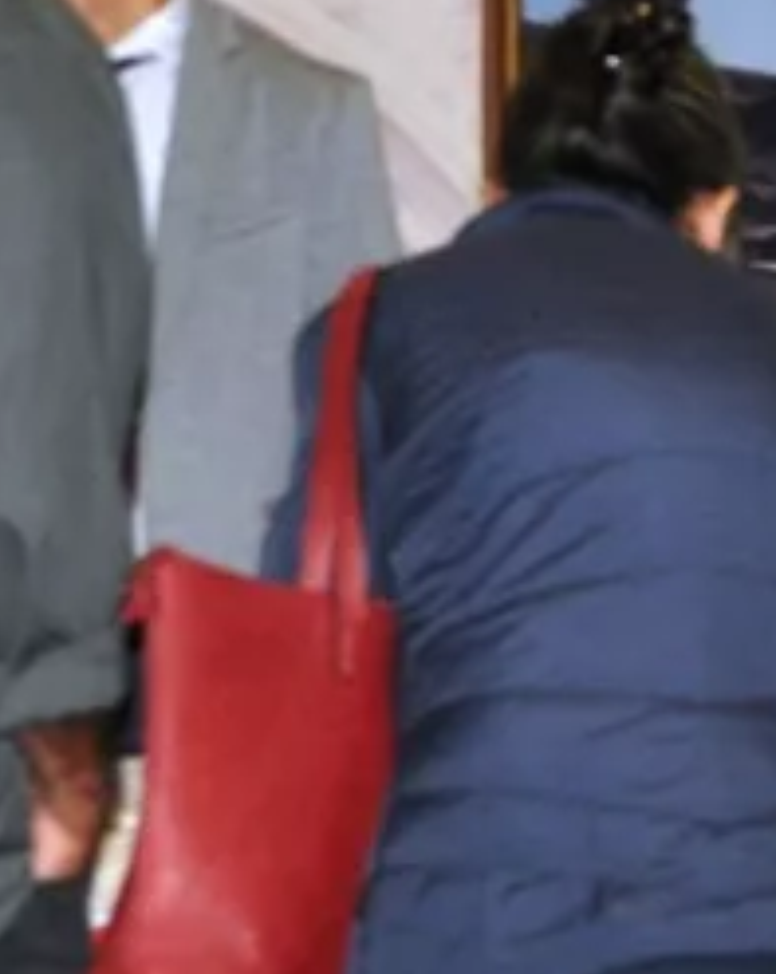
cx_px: 1111
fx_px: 7047
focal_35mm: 245
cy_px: 390
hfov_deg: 6.2
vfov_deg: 7.9
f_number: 4.8
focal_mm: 42
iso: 800
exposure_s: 1/60
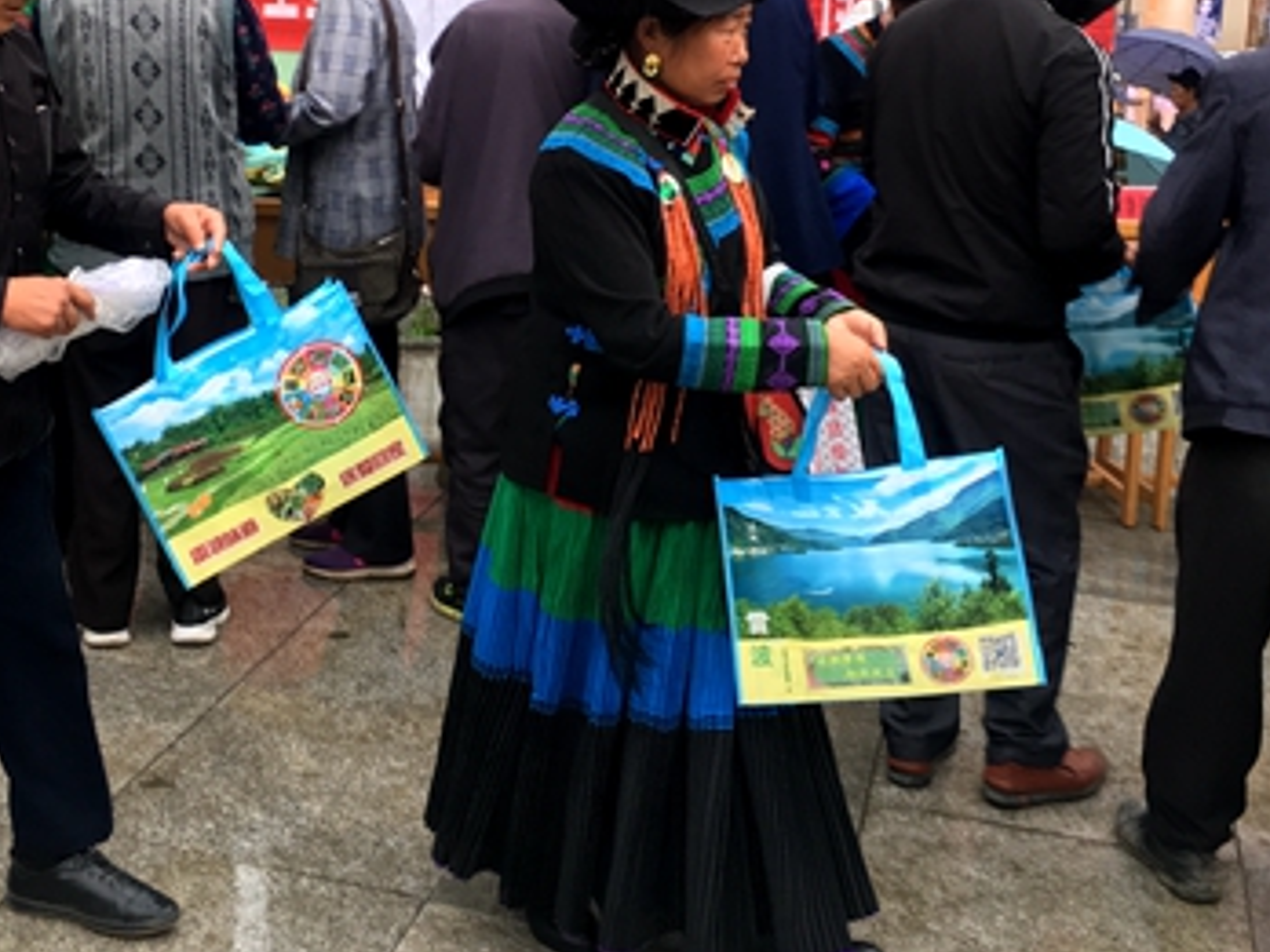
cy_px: 179
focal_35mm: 50
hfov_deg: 37.9
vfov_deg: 28.4
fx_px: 1834
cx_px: 471
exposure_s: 1/100
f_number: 2.2
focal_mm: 4.15
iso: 32
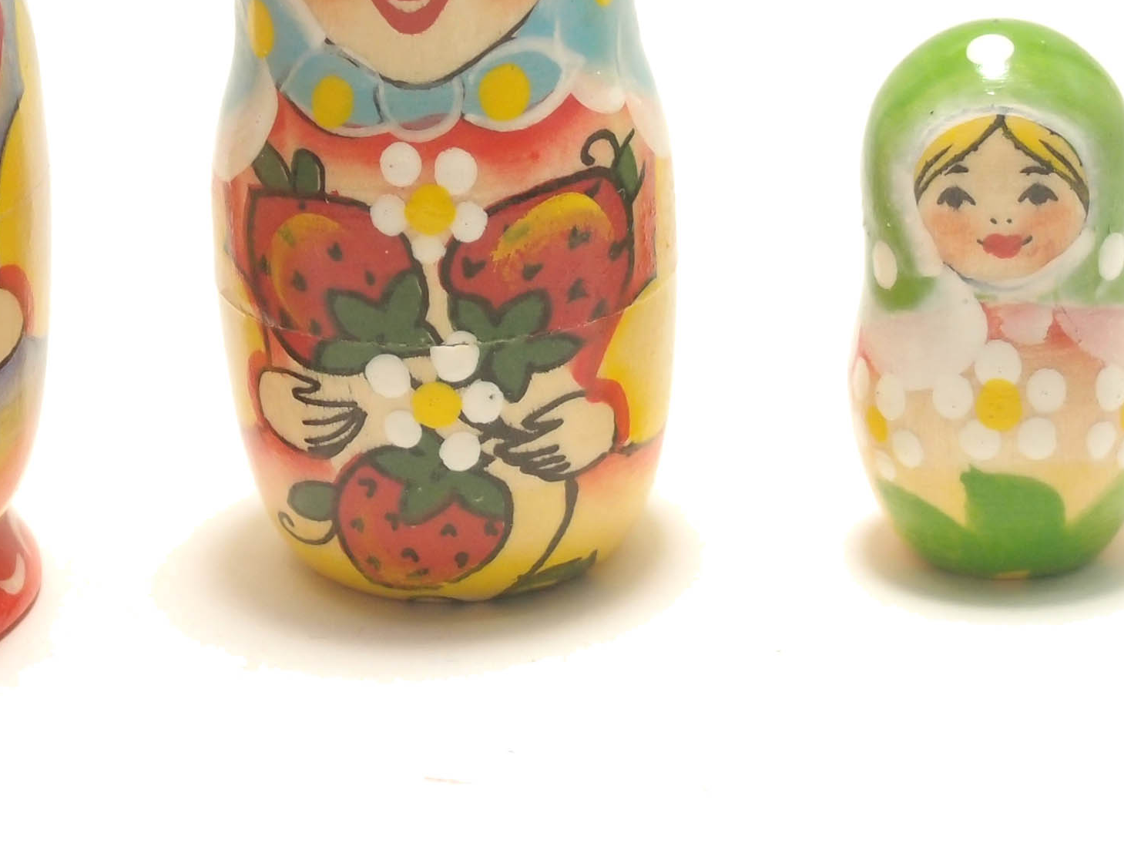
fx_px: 4058
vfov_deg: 11.8
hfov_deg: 15.7
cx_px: 391
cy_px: 144
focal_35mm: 125
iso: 160
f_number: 2.1
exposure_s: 1/125
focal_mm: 10.83
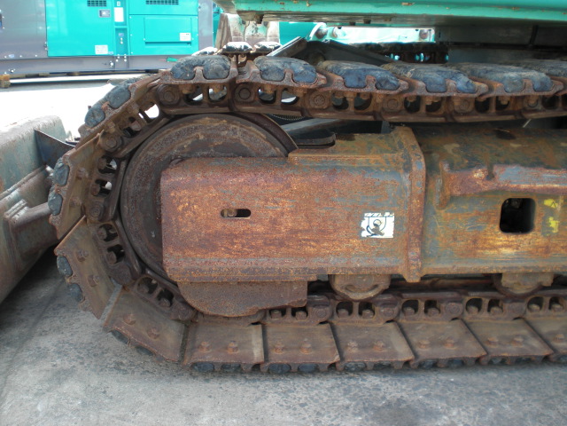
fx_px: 622
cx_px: 284
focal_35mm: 38
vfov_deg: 37.7
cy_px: 213
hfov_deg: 49.0
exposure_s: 1/100
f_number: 3.1
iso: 64
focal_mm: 6.3
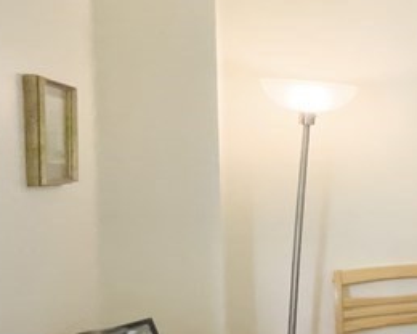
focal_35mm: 50
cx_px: 797
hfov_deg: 20.6
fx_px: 617
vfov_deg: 25.8
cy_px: 437
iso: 400
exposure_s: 1/60
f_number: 2.4
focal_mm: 1.54
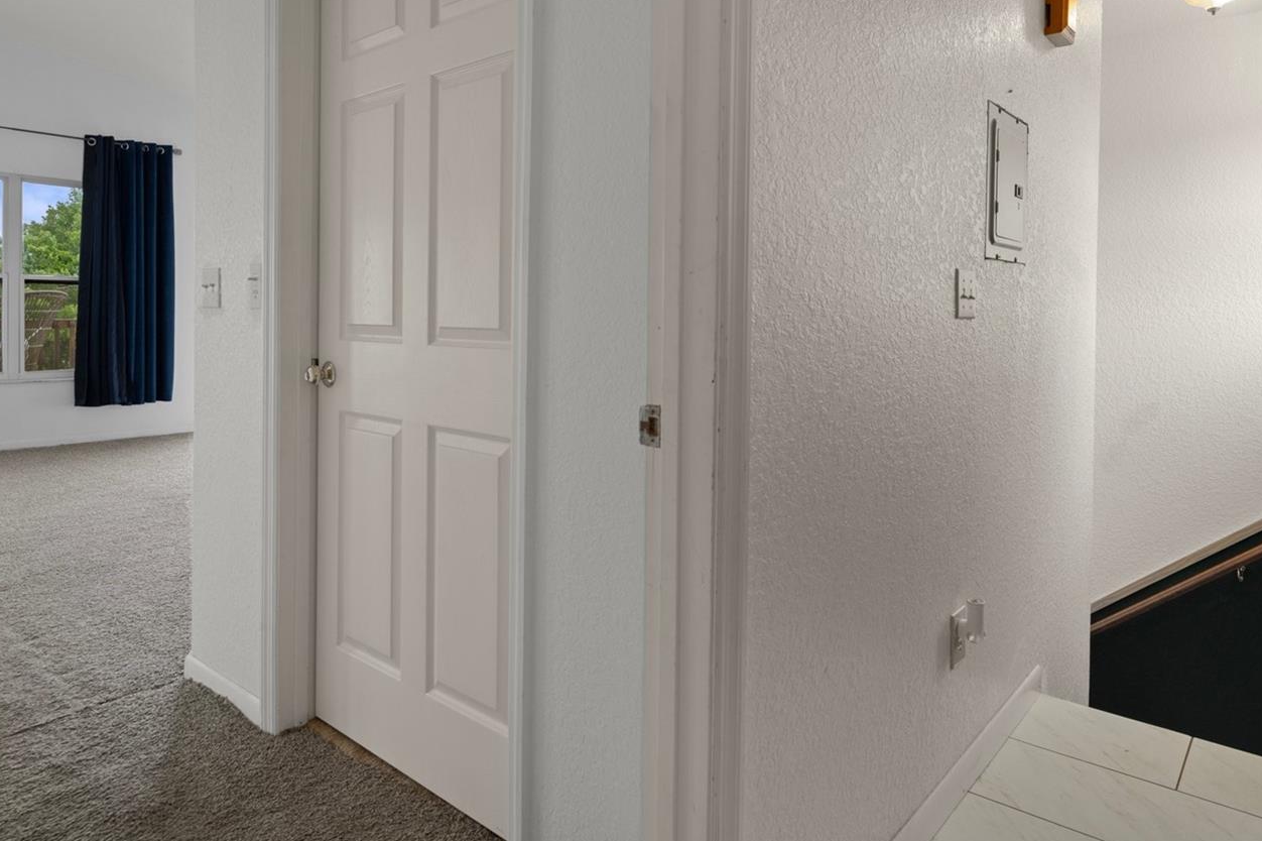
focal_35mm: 23
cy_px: 321
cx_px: 702
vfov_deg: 54.5
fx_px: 806
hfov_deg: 75.8
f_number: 8
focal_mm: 18
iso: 400
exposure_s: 1/4
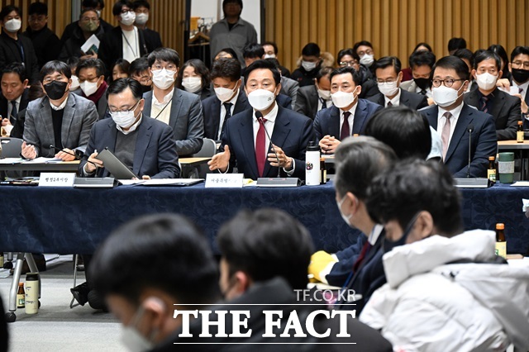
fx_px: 1983
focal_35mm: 135
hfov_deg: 15.2
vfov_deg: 10.1
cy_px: 176
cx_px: 264
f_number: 6.3
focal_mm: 135
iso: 4000
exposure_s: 1/160
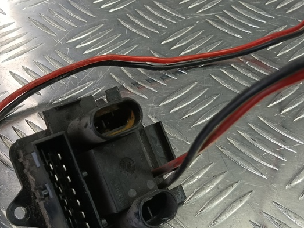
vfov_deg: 32.1
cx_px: 152
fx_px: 395
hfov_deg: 42.0
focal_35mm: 45
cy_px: 137
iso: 122
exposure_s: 1/50
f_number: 1.6
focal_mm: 4.11
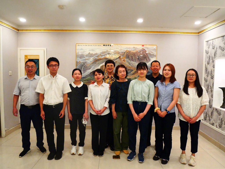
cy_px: 84
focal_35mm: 24
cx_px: 112
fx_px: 156
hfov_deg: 71.6
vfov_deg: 56.8
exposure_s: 1/50
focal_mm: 12
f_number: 6.3
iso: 3200
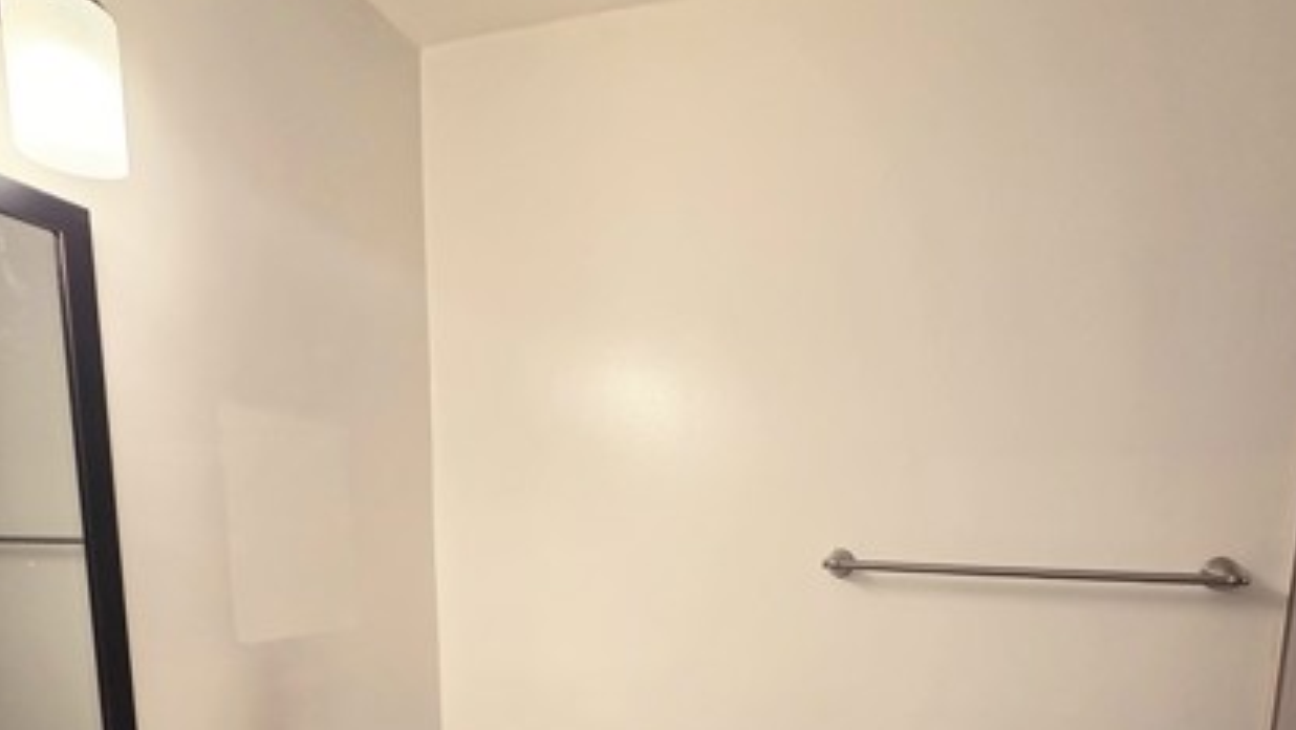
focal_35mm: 22
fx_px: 756
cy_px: 692
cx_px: 676
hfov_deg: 81.1
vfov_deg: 45.3
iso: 160
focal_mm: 2.2
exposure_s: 1/60
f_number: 2.2
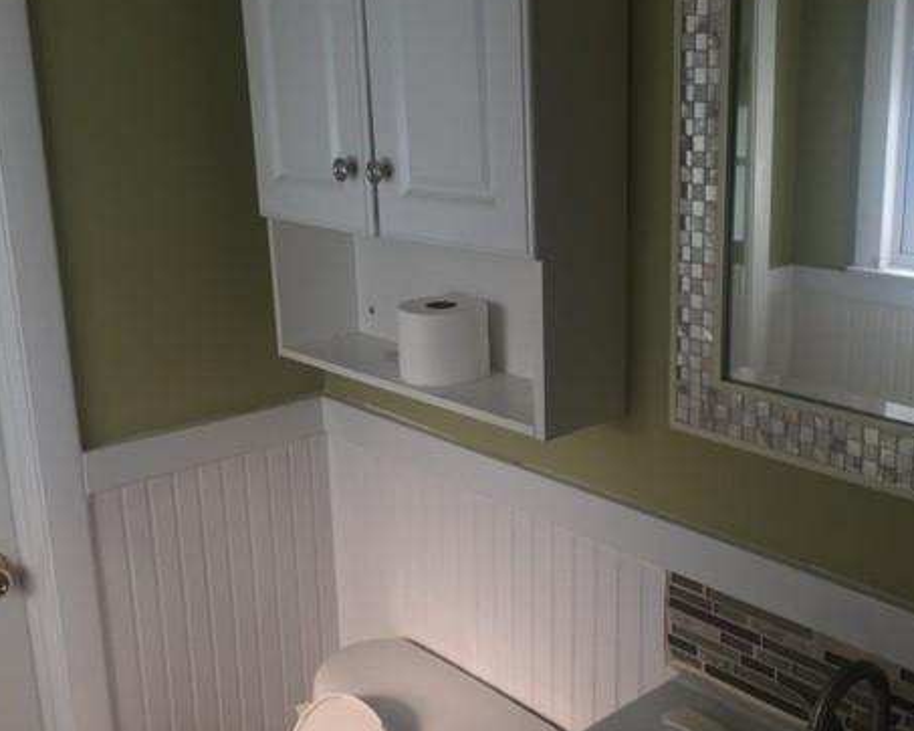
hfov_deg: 45.6
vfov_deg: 37.3
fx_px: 1082
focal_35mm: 40
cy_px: 359
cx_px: 541
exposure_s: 1/60
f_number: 2.2
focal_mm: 4.15
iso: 40
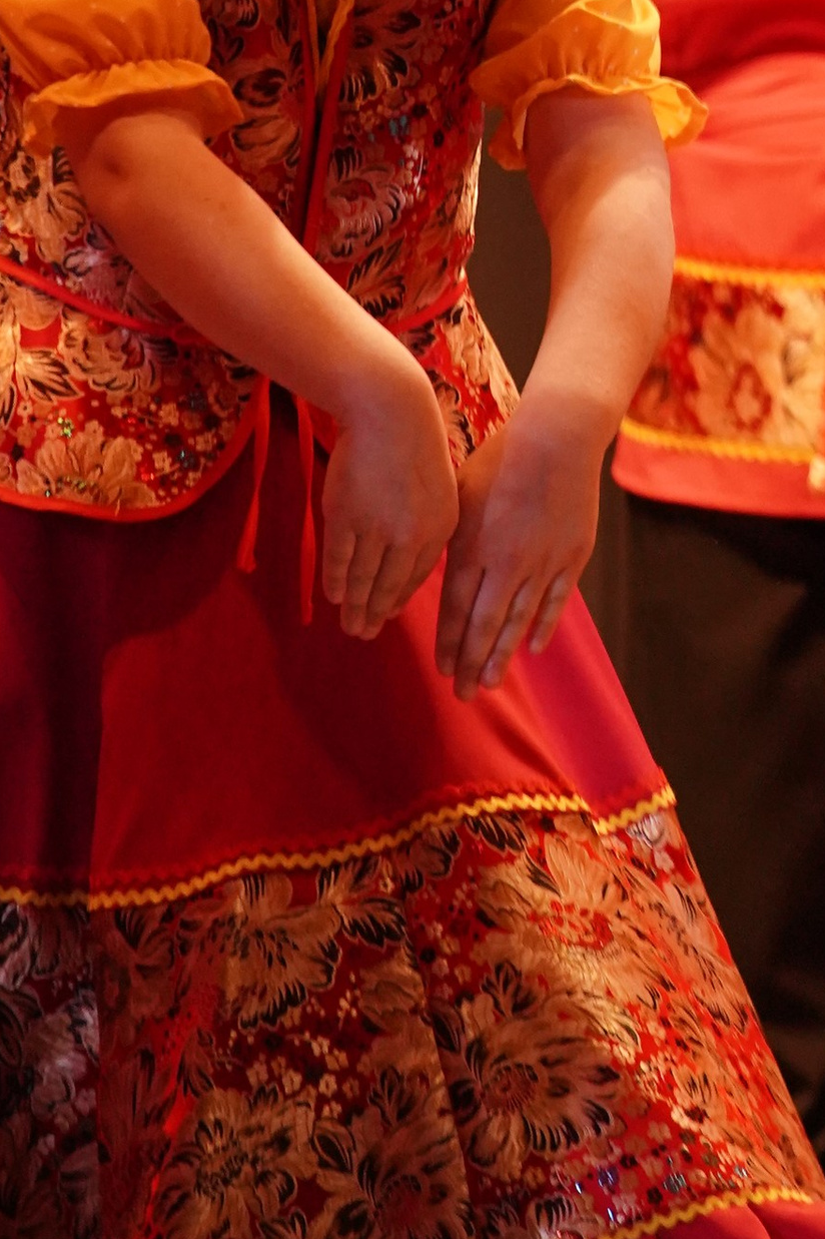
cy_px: -72
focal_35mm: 621
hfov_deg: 2.2
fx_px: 21357
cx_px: 1264
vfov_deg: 3.3
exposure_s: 1/500
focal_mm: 200
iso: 3200
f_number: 4
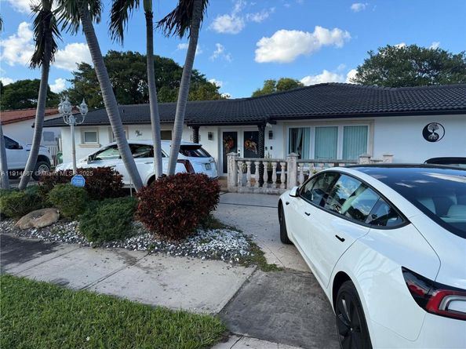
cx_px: 233
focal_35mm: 24
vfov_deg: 56.8
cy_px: 174
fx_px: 323
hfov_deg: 71.6
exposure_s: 1/1949
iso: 80
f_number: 1.78
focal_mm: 6.76
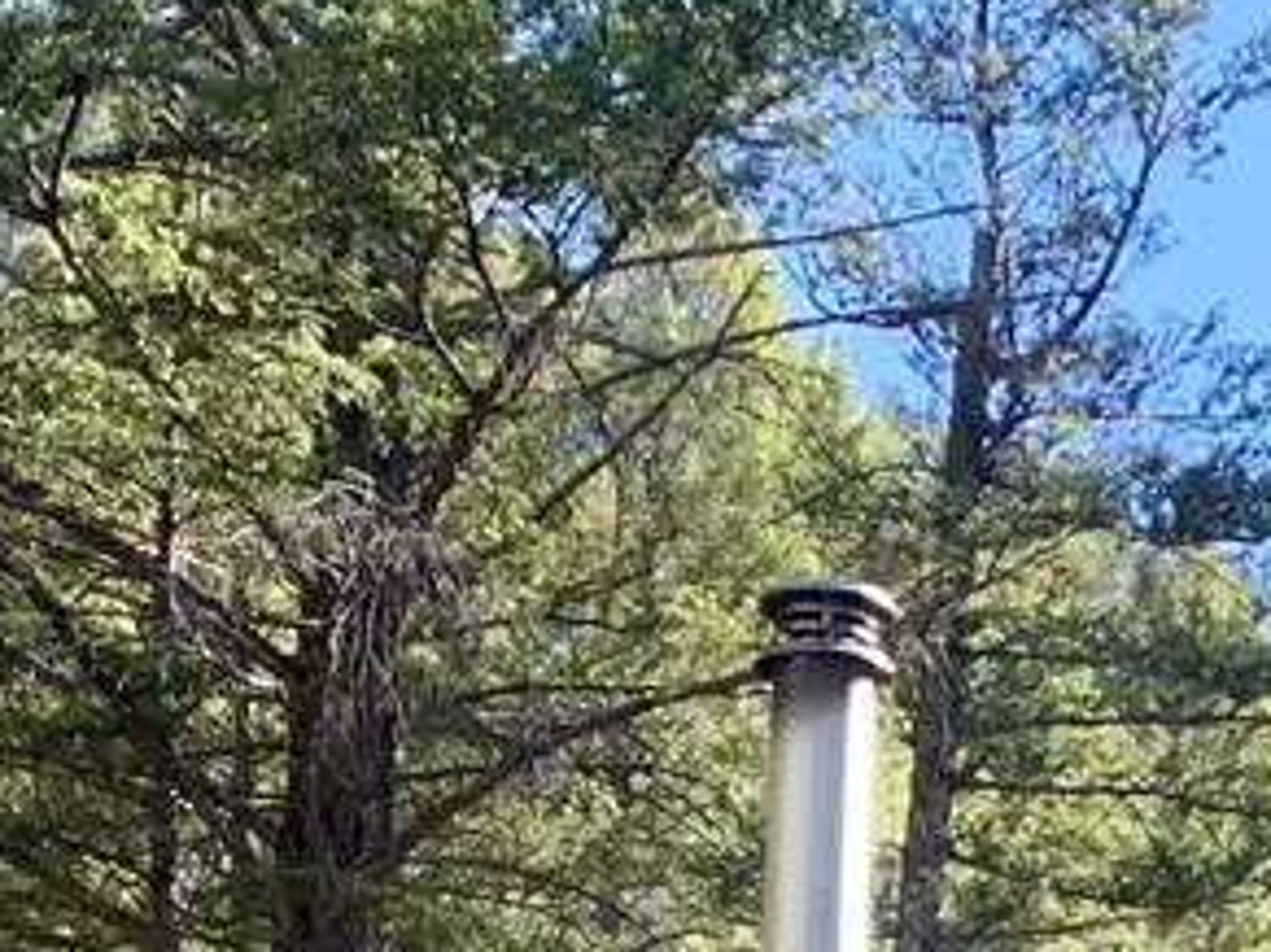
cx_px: 1040
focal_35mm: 143
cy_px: 1756
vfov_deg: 9.8
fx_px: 5248
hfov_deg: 13.7
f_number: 1.8
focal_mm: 4.25
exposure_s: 1/230
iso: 25
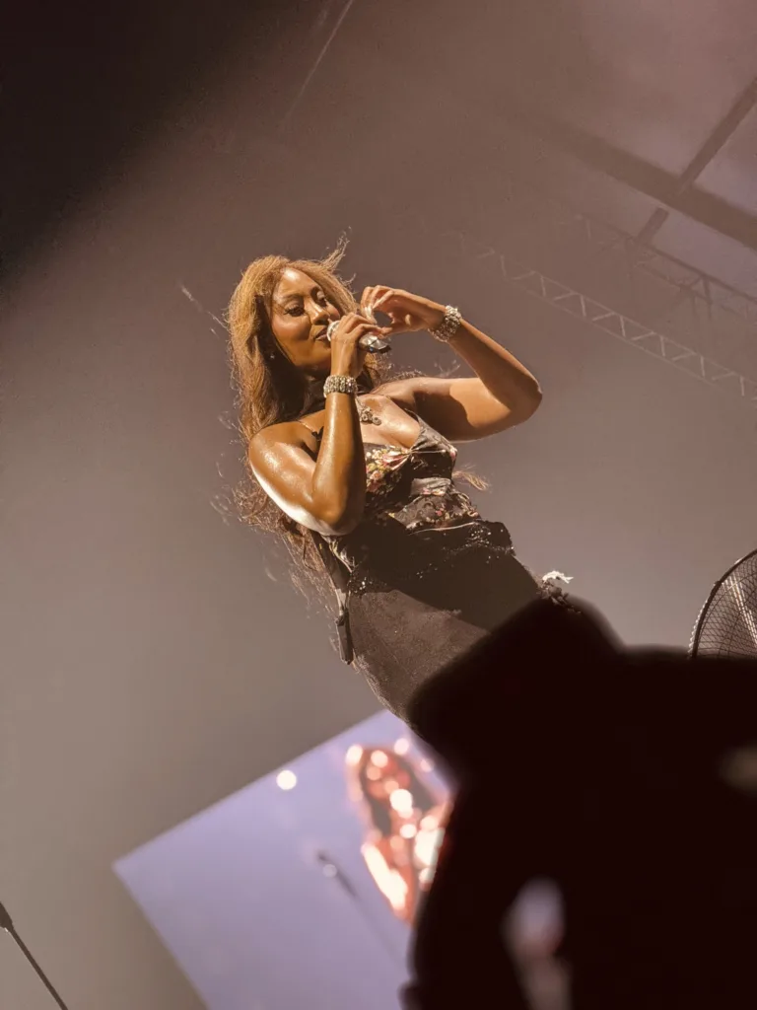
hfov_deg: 12.3
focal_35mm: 120
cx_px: 378
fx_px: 3499
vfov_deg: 16.4
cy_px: 505
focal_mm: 15.66
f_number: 2.8
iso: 500
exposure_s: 1/60
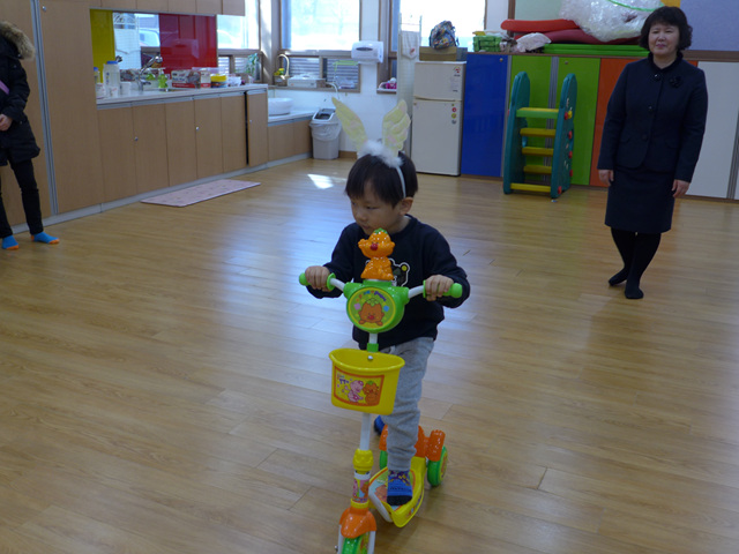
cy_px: 277
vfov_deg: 38.7
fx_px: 790
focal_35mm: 37
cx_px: 370
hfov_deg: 50.1
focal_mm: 7.3
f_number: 1.7
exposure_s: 1/100
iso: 80
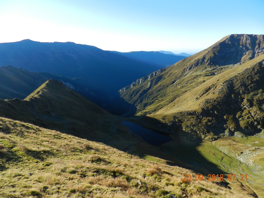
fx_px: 175
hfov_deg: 73.9
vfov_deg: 58.9
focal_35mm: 23
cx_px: 132
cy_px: 99
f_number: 3.4
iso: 160
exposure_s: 1/640
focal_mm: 4
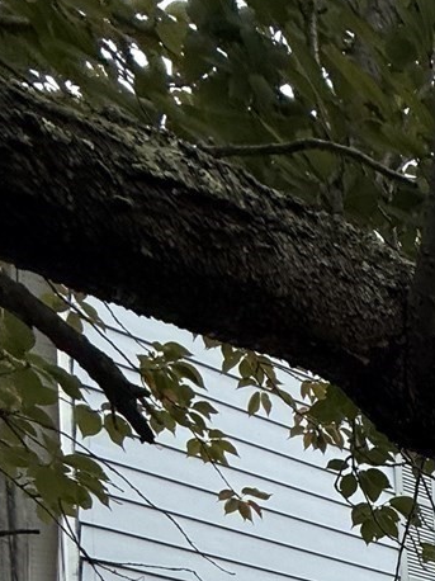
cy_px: 956
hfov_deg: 22.4
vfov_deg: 25.0
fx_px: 788
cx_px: 727
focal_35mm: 47
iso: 50
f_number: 2.2
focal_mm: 2.22
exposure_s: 1/1125
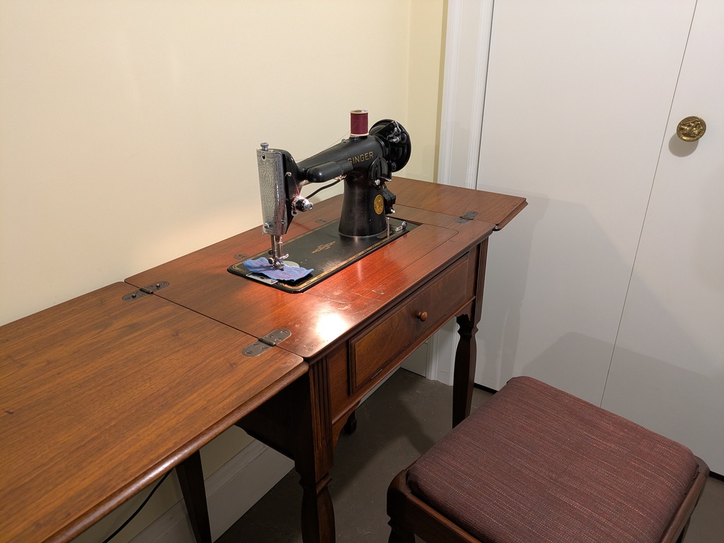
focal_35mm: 25
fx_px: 523
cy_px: 272
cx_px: 362
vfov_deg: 54.9
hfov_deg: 69.4
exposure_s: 1/24
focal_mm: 5.43
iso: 168
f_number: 1.89
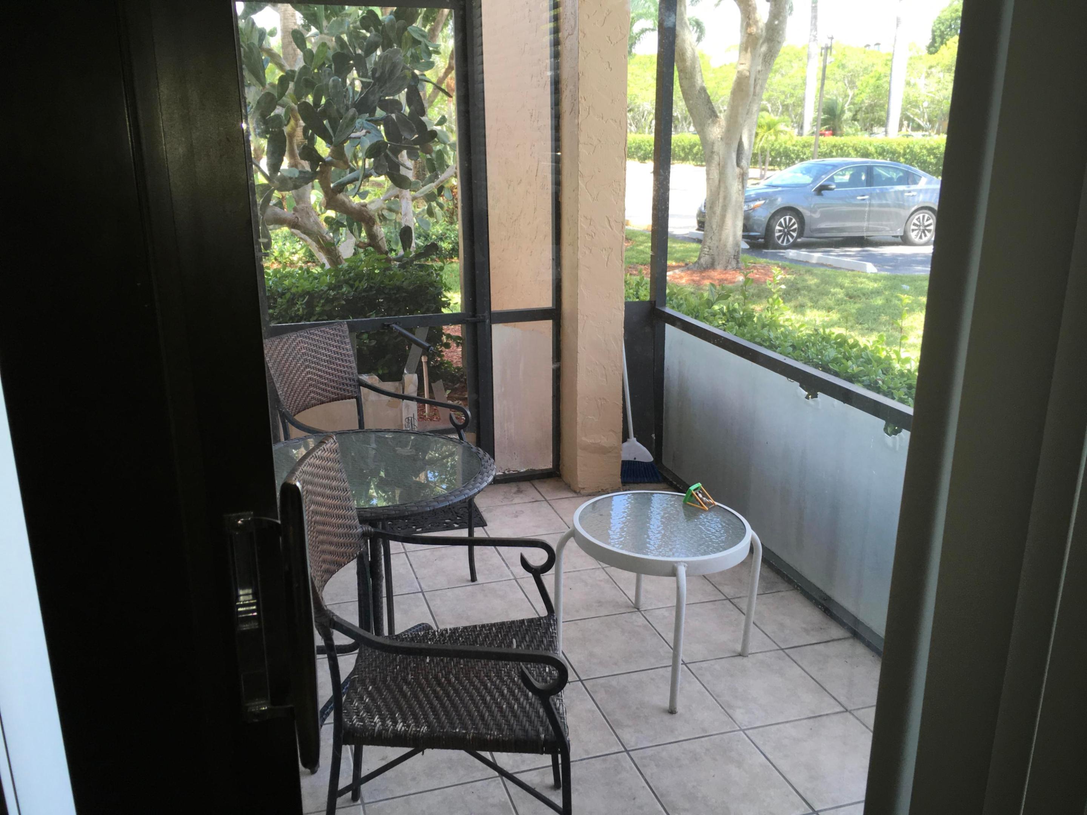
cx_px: 544
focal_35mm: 29
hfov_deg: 61.7
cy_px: 408
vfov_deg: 48.2
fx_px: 911
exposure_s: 1/120
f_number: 2.2
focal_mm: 4.15
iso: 40
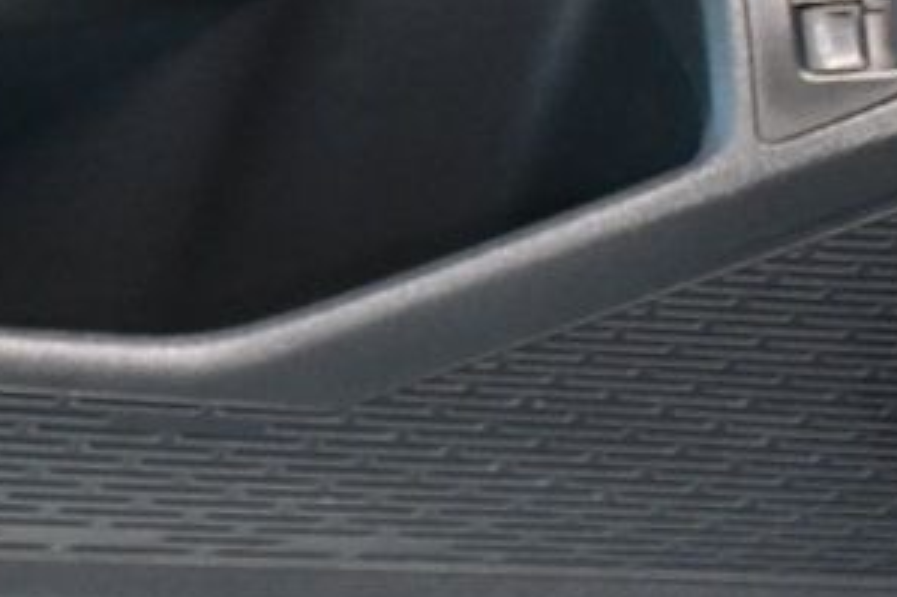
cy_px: -330
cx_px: -213
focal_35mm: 195
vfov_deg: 6.9
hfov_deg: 10.4
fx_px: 4856
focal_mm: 38
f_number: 5.6
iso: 2500
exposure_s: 1/125
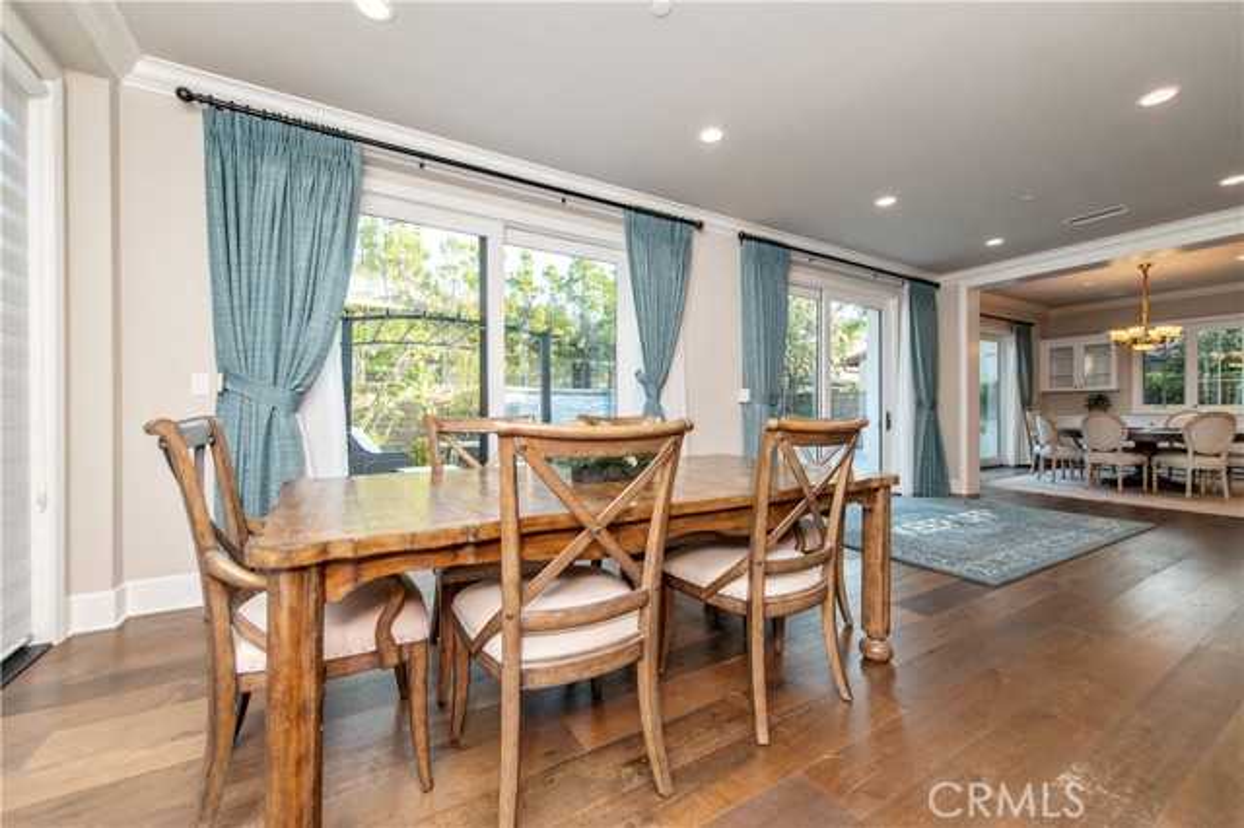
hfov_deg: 104.3
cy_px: 414
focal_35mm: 14
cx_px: 622
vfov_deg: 81.1
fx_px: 484
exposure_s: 1/80
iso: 200
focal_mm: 14
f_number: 4.5
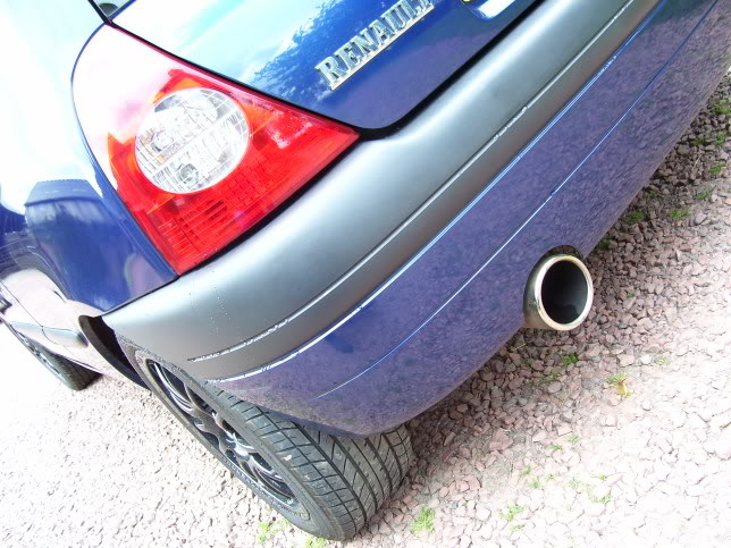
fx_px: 718
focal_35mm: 34
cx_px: 366
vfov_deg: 41.8
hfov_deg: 54.0
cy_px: 274
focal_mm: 5.6
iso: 80
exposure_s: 1/60
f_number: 2.7
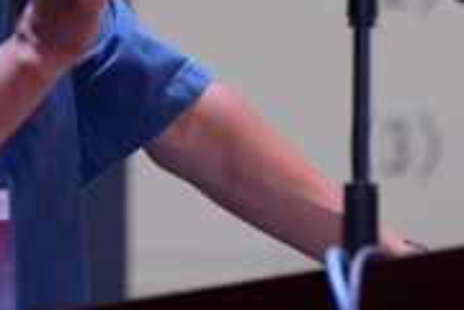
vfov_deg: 3.2
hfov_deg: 4.8
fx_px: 5555
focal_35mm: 431
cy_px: -94
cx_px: 165
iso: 250
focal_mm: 155
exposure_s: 1/160
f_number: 3.2
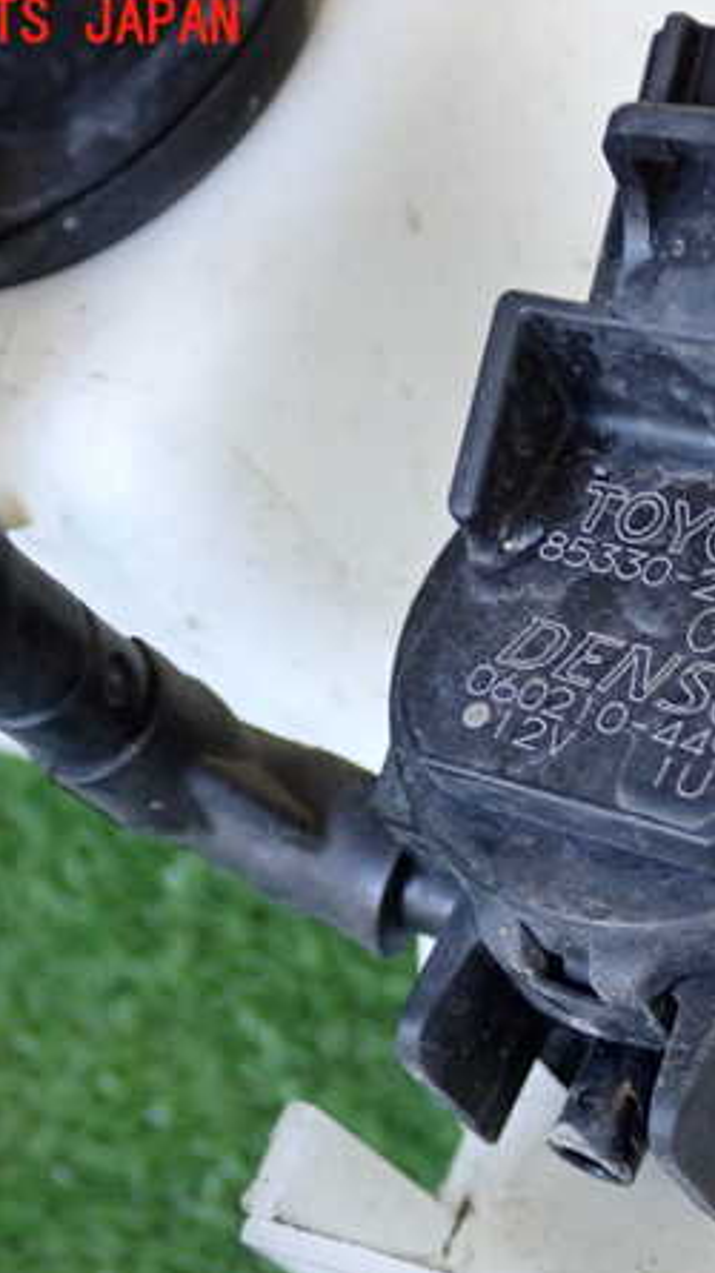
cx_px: 578
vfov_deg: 30.6
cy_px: 632
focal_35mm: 69
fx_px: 2328
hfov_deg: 17.3
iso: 400
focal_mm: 8.4
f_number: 3.1
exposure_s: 1/50
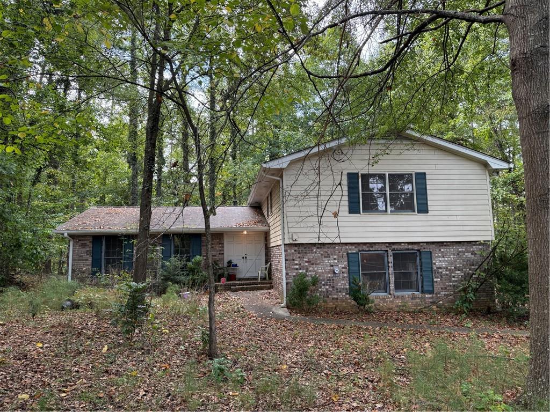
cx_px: 275
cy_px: 206
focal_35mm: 24
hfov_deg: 71.6
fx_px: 381
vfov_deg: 56.8
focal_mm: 6.76
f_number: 1.78
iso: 100
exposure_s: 1/279
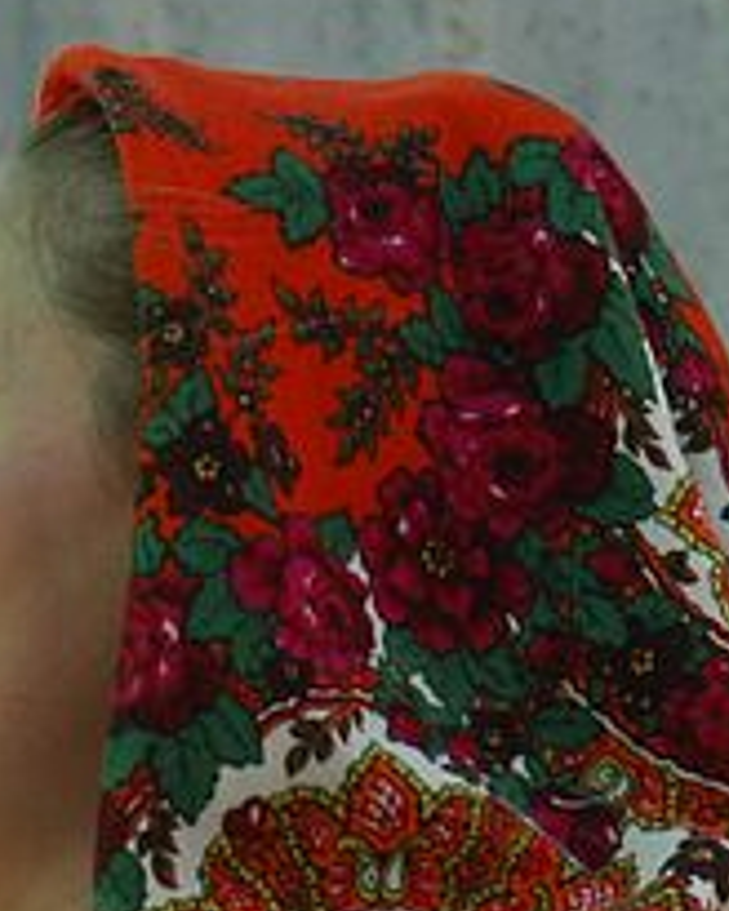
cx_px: -244
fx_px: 14946
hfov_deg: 2.8
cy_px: 1124
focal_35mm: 554
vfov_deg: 3.5
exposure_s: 1/200
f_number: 6.3
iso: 320
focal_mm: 85
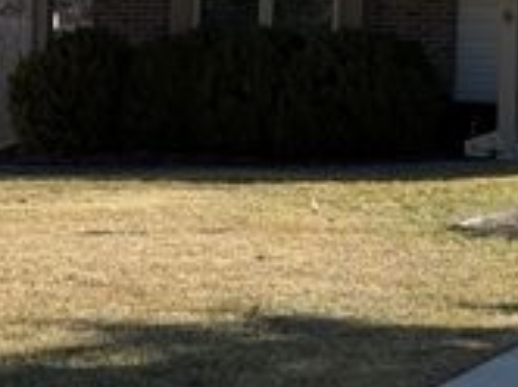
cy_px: -73
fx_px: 2167
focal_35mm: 145
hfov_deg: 12.9
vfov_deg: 10.1
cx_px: 777
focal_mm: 6.76
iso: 64
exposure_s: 1/3096
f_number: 1.78
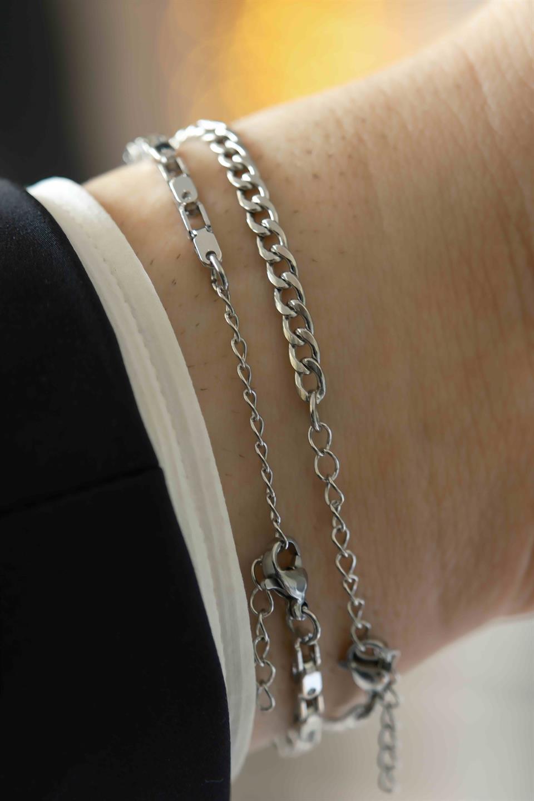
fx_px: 2670
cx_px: 267
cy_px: 400
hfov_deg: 11.4
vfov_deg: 17.1
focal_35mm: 120
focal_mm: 80
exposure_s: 1/30
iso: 400
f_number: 4
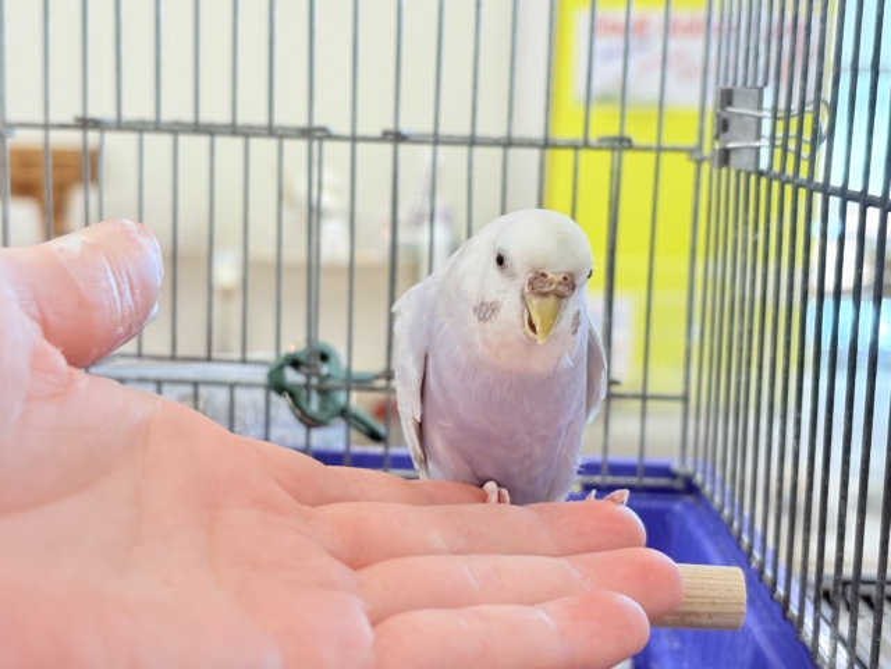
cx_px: 446
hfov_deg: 36.8
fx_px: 1338
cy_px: 334
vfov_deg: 28.0
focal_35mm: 52
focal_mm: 5.96
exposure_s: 1/100
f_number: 1.6
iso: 100
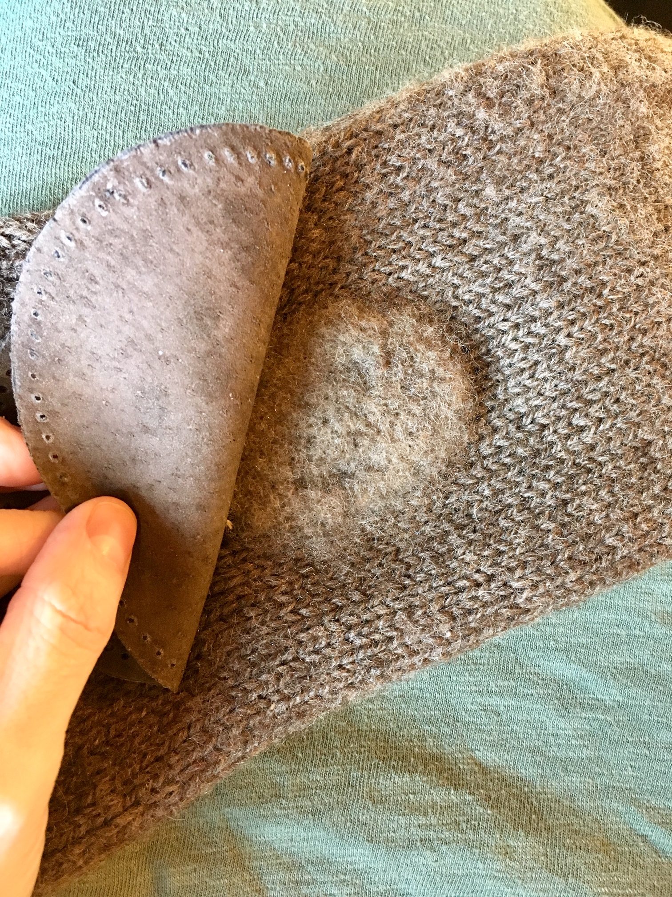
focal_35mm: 29
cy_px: 448
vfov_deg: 61.7
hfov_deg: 48.2
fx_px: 751
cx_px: 336
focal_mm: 4.15
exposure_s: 1/17
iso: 200
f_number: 2.2
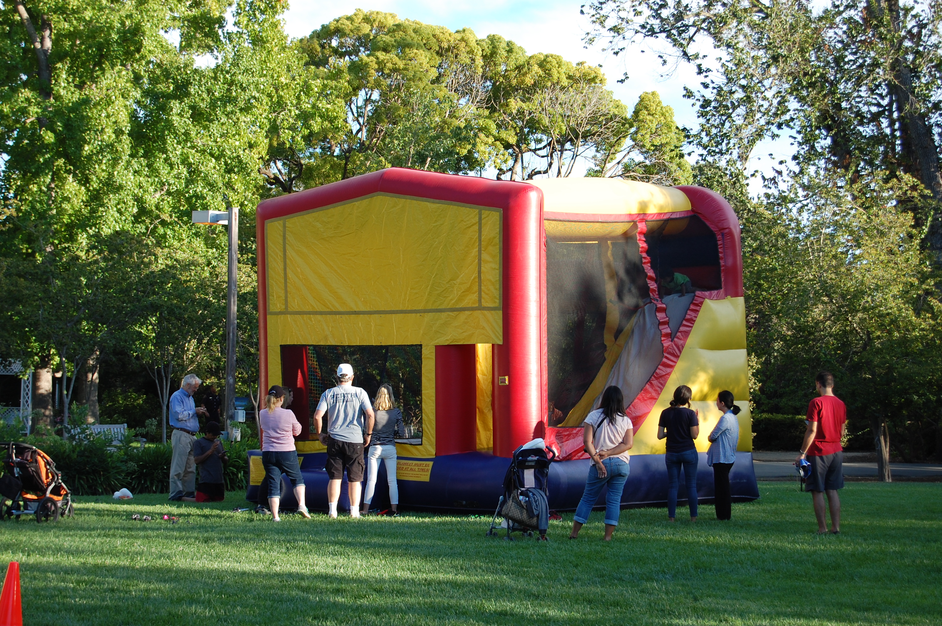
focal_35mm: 82
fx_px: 2157
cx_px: 471
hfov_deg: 24.6
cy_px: 313
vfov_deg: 16.5
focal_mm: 55
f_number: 6.3
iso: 200
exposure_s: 1/160
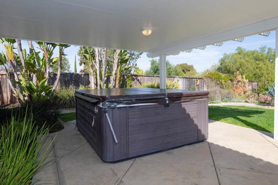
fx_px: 178
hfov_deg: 76.1
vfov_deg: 55.1
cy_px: 89
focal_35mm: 23
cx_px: 143
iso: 320
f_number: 11
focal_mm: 20
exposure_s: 1/250
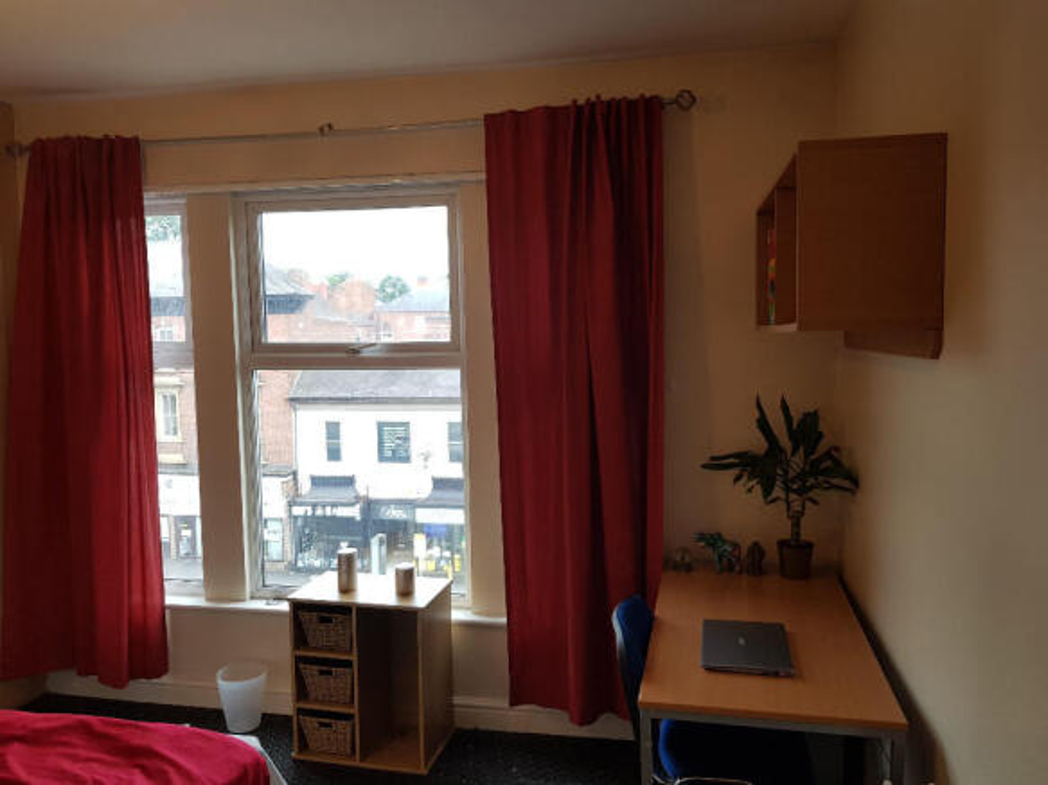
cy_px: 392
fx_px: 787
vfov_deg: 53.0
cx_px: 524
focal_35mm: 26
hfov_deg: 67.3
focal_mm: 4.2
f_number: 1.7
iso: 64
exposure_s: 1/50
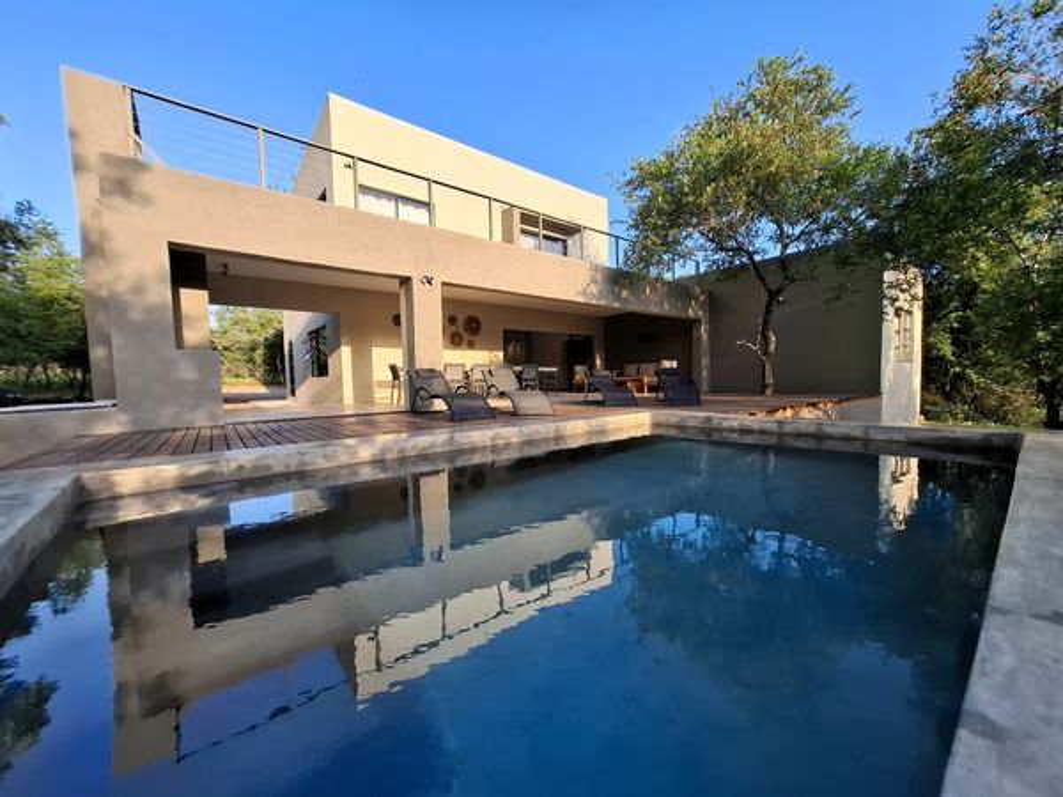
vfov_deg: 89.9
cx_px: 532
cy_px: 398
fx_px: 399
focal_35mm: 13
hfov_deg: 106.2
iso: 40
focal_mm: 1.74
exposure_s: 1/343
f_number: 2.2
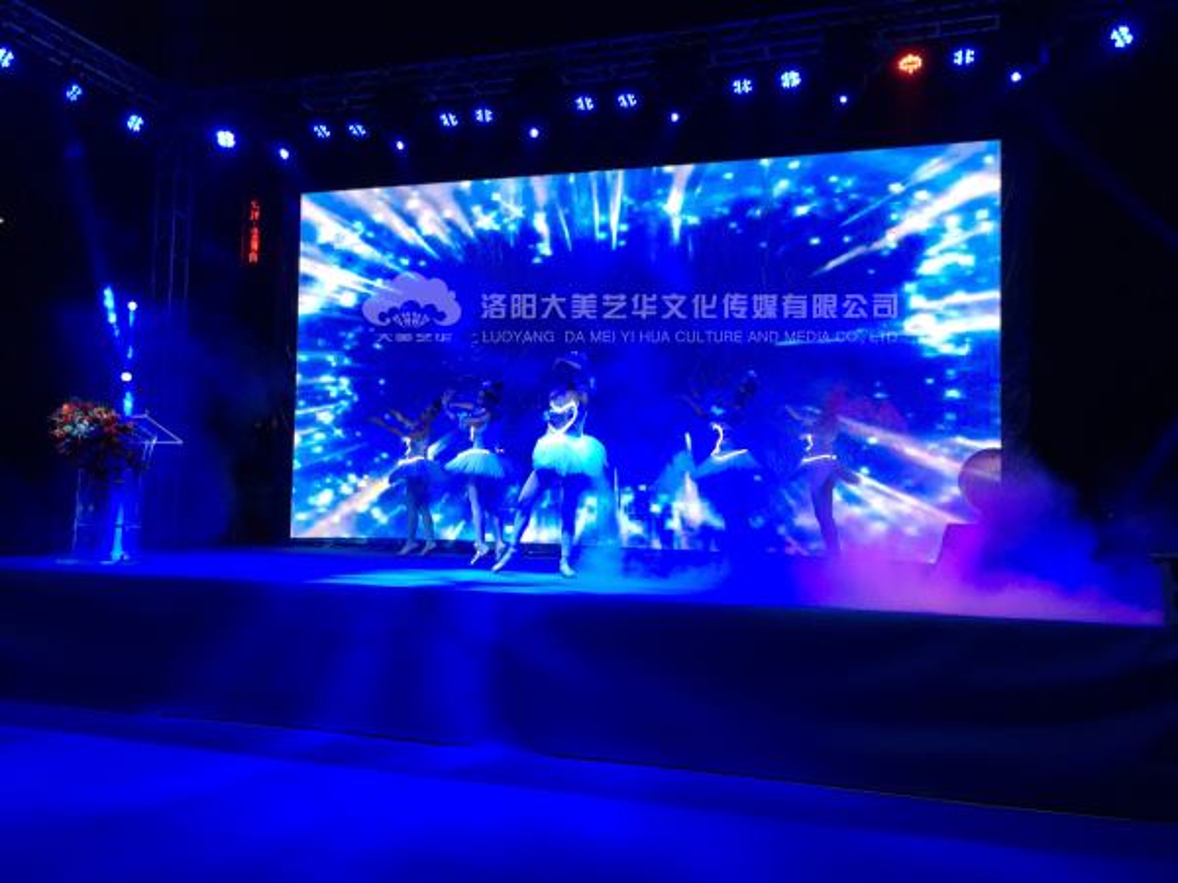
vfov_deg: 48.2
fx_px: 987
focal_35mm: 29
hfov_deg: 61.7
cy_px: 442
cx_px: 589
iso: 32
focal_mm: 4.15
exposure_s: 1/40
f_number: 2.2
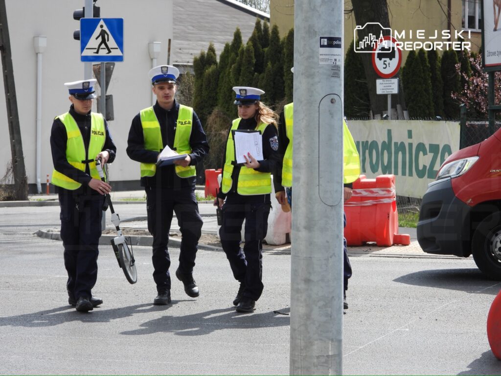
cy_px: 188
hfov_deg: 15.8
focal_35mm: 125
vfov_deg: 11.9
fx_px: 1809
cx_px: 250
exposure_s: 1/640
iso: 100
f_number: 4
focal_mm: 22.5
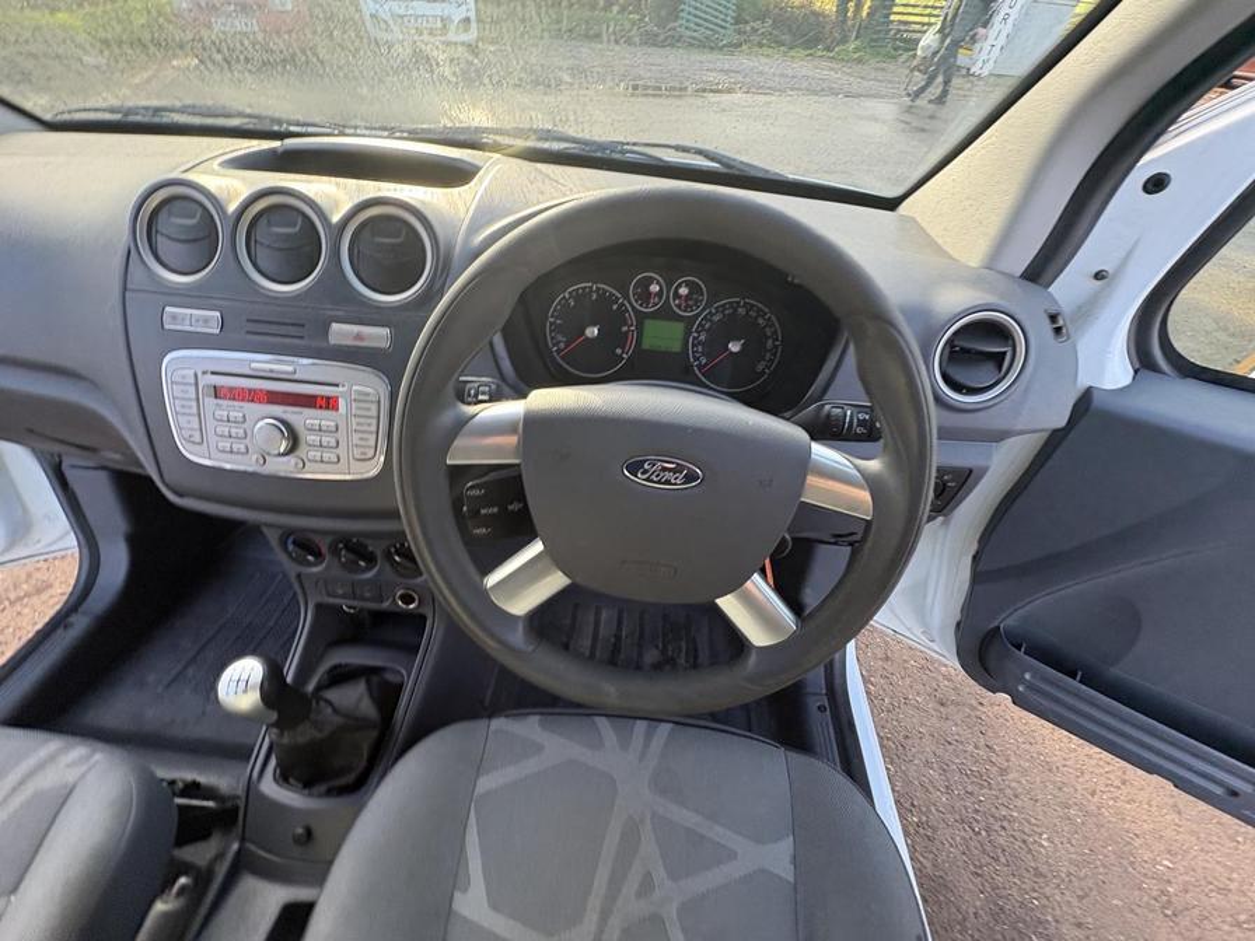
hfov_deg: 102.1
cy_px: 470
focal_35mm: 14
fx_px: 508
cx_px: 628
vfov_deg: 85.7
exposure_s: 1/99
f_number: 2.2
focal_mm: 2.22
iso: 200
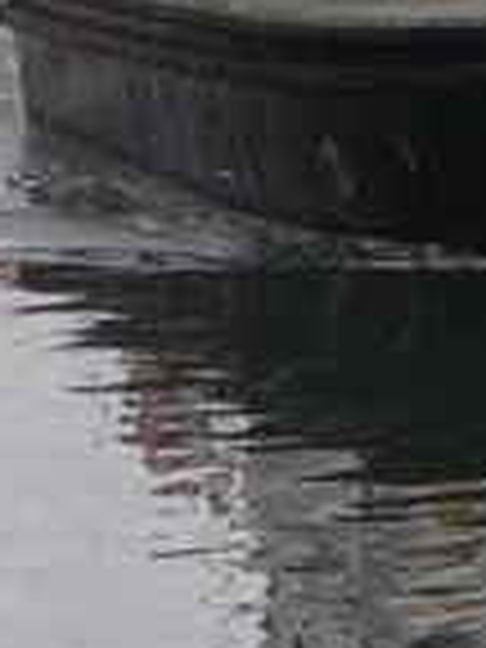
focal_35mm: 461
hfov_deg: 3.2
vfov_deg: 4.3
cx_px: 508
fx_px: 8630
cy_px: -81
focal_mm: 29.39
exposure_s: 1/250
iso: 100
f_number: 5.8
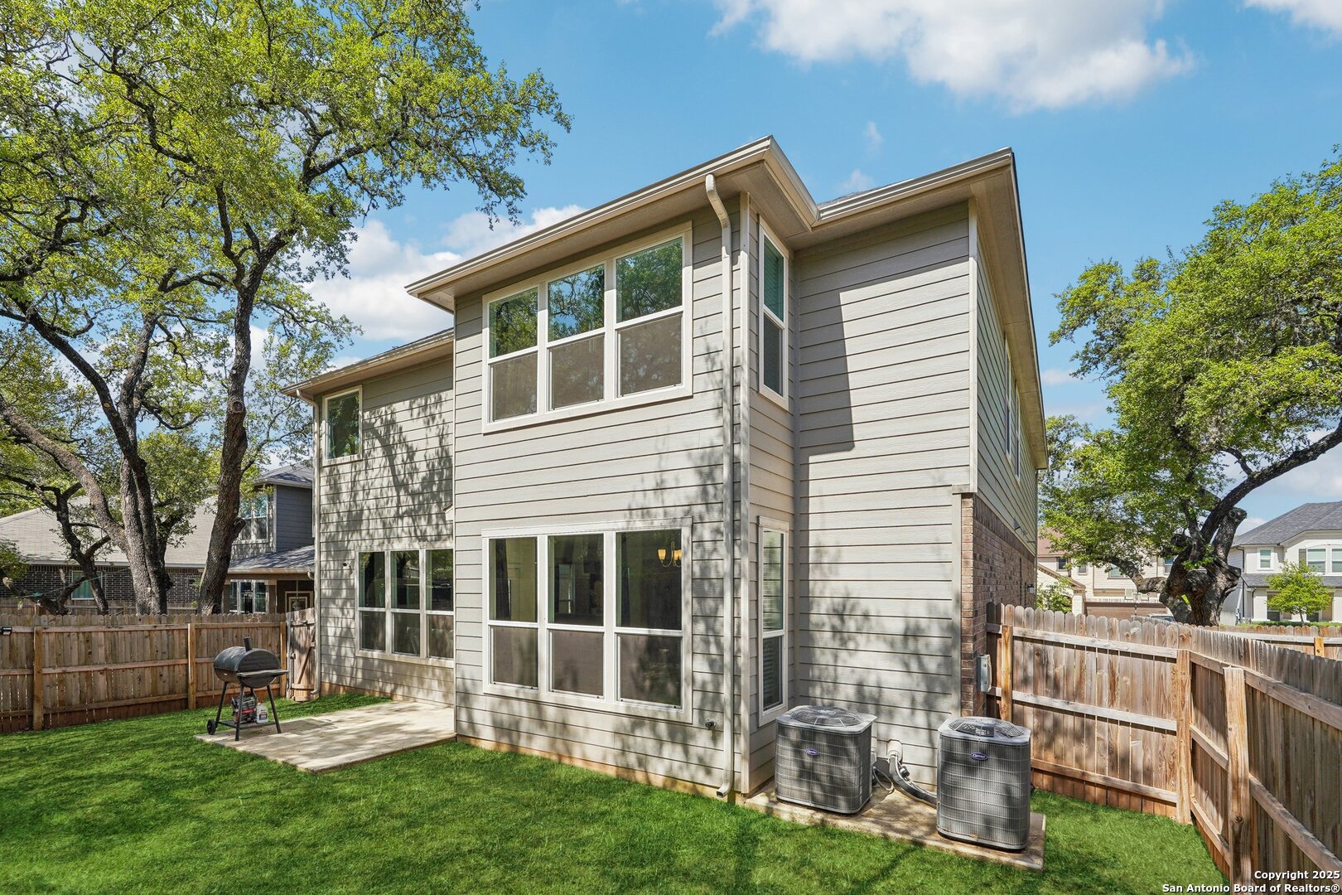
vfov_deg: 73.7
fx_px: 596
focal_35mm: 16
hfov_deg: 96.7
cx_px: 671
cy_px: 448
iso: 100
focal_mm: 16
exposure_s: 1/250
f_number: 8
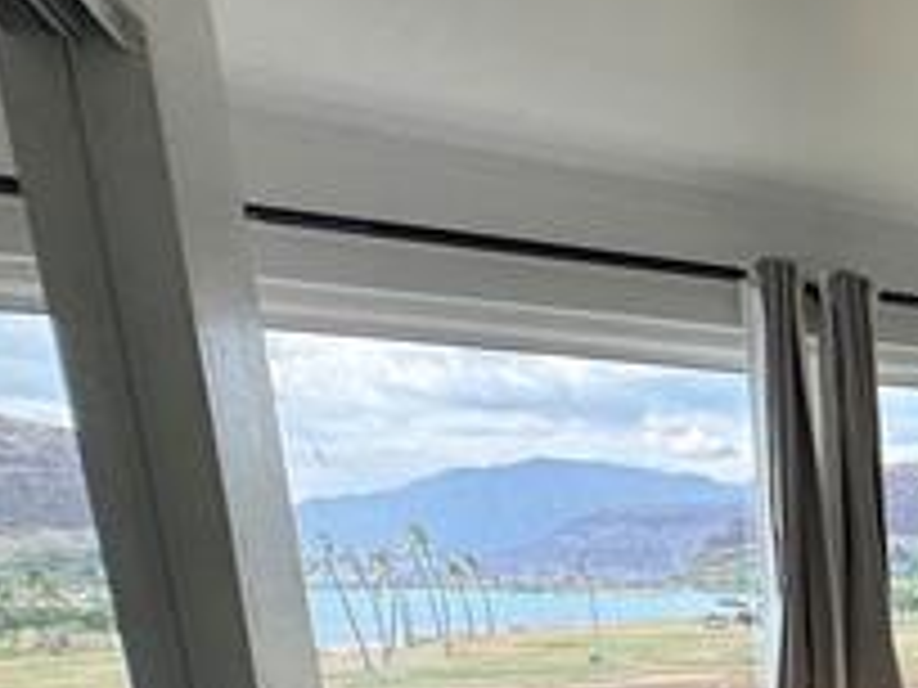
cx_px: 1382
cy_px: 791
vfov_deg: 29.1
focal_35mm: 44
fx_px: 1167
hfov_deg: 28.2
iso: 40
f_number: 2.2
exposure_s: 1/131
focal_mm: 2.22
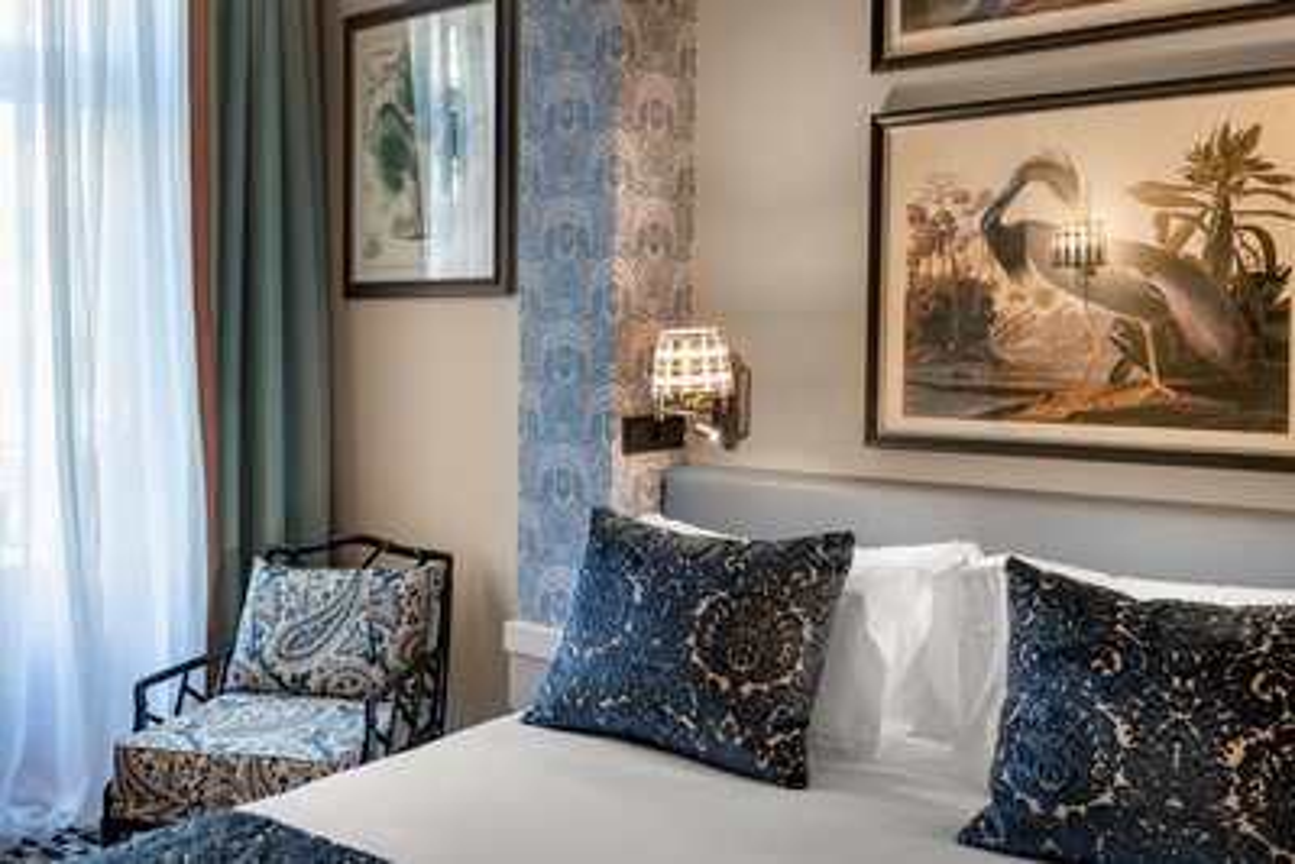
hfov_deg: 54.4
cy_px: 432
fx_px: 1259
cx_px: 648
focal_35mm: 35
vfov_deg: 37.9
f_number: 8
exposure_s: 1/2
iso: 64
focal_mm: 35
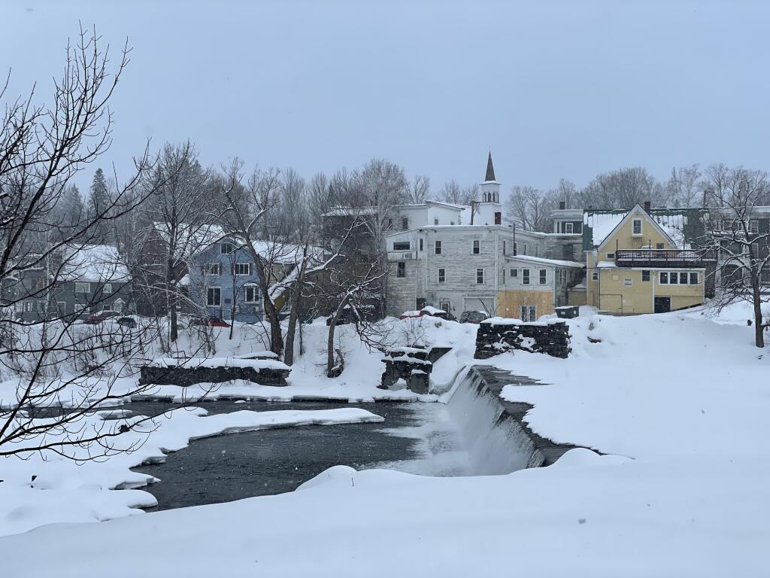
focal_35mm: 52
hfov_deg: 36.8
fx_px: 1157
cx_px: 385
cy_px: 289
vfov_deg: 28.0
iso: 25
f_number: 2
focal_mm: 6
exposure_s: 1/648
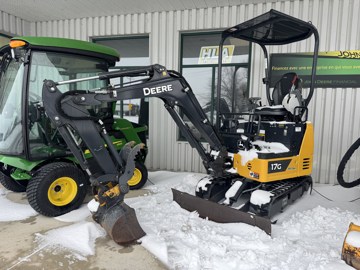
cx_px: 180
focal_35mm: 24
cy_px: 135
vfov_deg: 56.8
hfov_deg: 71.6
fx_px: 250
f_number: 1.78
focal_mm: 6.76
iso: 80
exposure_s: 1/685
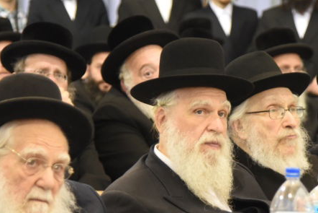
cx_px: 206
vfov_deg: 6.5
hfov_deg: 9.7
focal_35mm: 213
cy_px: 148
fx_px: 1882
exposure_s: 1/60
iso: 2500
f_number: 4
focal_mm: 92
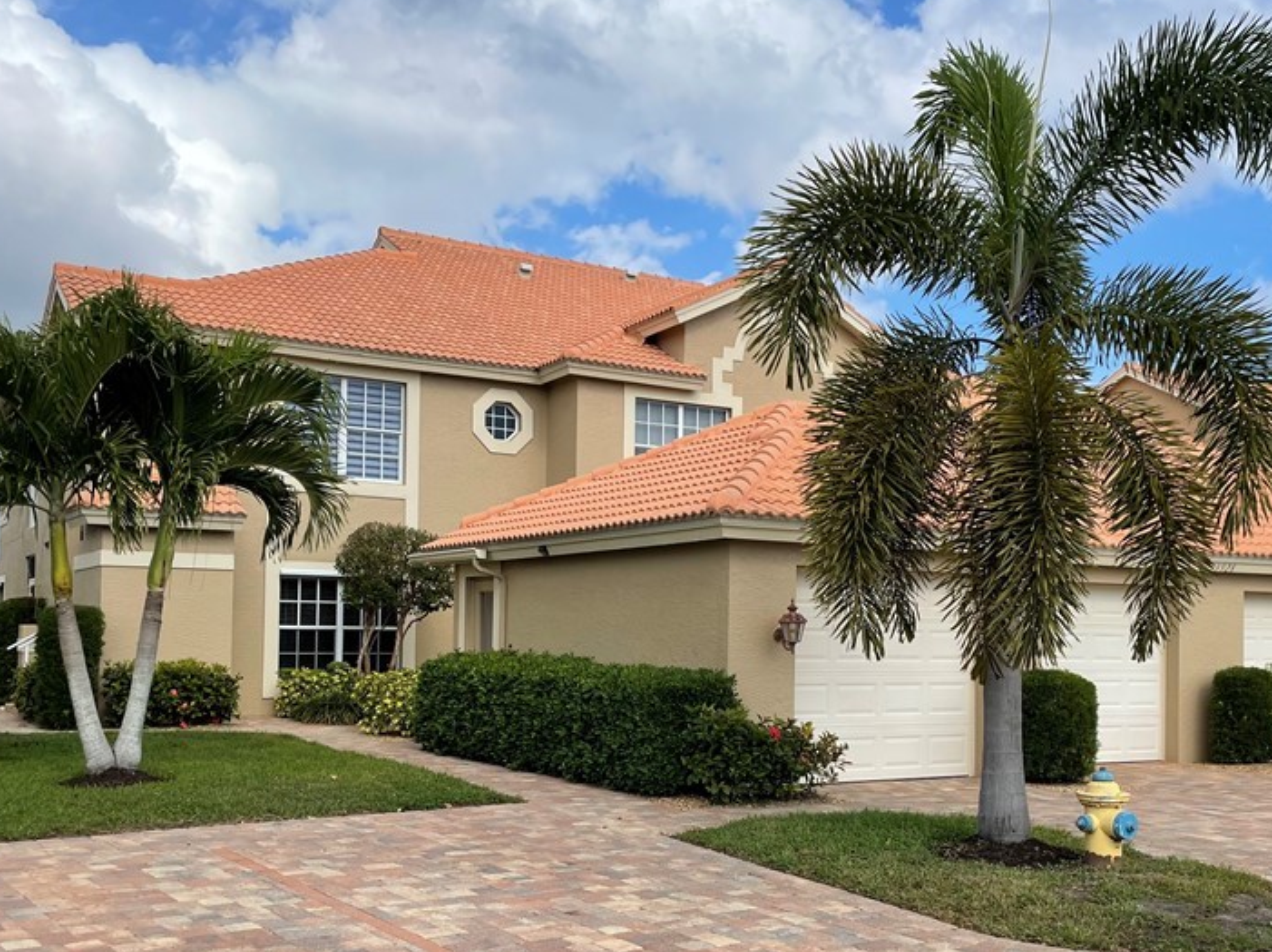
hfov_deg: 48.8
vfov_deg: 37.4
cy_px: 600
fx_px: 1396
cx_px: 729
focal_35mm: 38
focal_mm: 4.2
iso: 32
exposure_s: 1/4132
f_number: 1.6
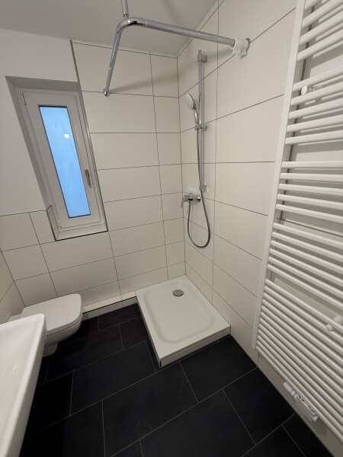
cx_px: 172
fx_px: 185
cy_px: 228
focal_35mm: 14
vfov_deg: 102.1
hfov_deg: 85.7
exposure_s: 1/100
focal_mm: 2.22
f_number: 2.2
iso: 200
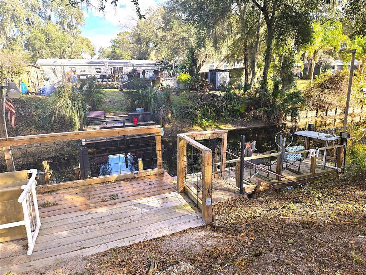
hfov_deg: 73.9
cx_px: 183
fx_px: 243
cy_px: 138
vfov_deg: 58.9
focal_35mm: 23
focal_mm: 5.4
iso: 25
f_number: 1.8
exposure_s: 1/516
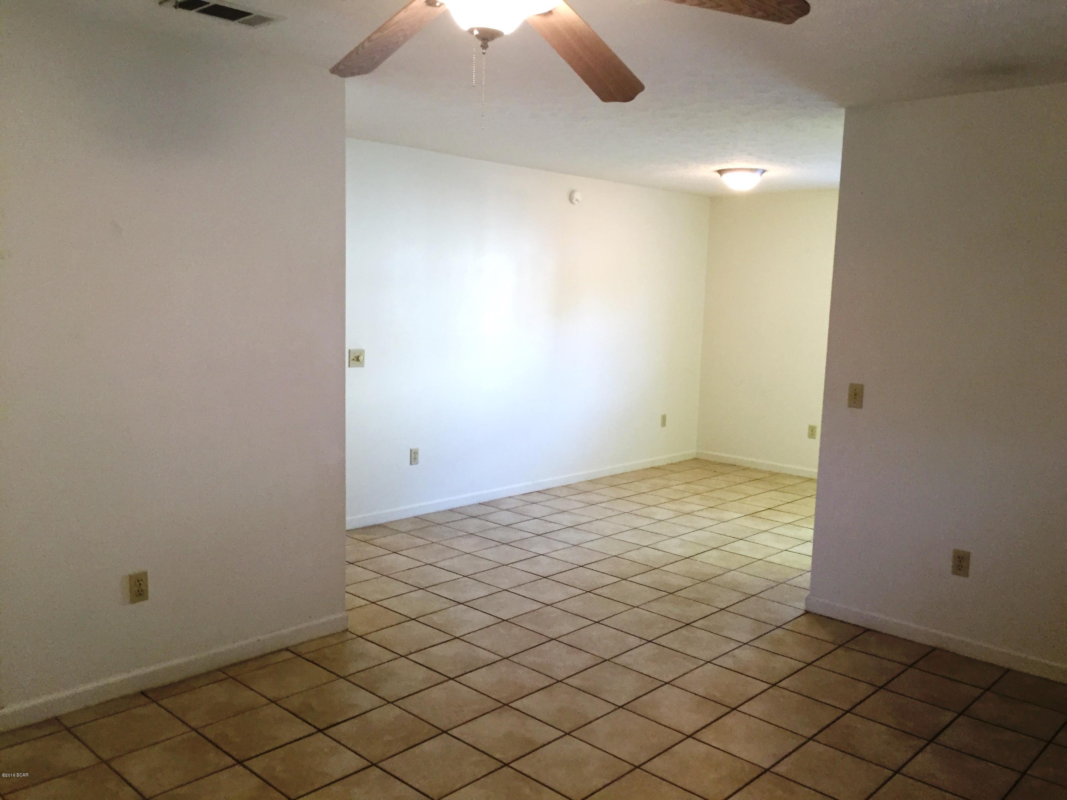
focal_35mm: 29
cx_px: 534
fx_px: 894
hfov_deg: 61.7
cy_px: 400
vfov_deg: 48.2
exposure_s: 1/30
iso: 125
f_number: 2.2
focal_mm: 4.15
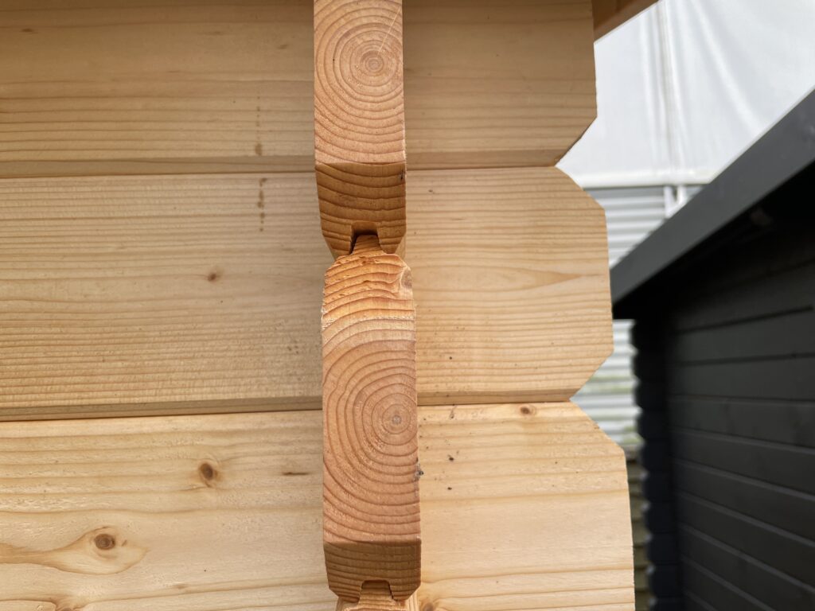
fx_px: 612
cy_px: 306
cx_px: 408
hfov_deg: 67.3
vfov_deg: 53.1
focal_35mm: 26
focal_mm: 4.2
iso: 32
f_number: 1.6
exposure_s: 1/336
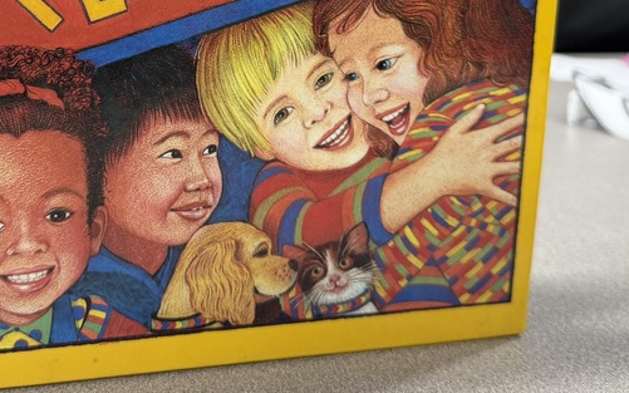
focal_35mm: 52
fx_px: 891
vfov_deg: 24.0
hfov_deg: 38.4
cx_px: 207
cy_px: 20
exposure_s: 1/60
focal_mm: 6.76
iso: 125
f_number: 1.78
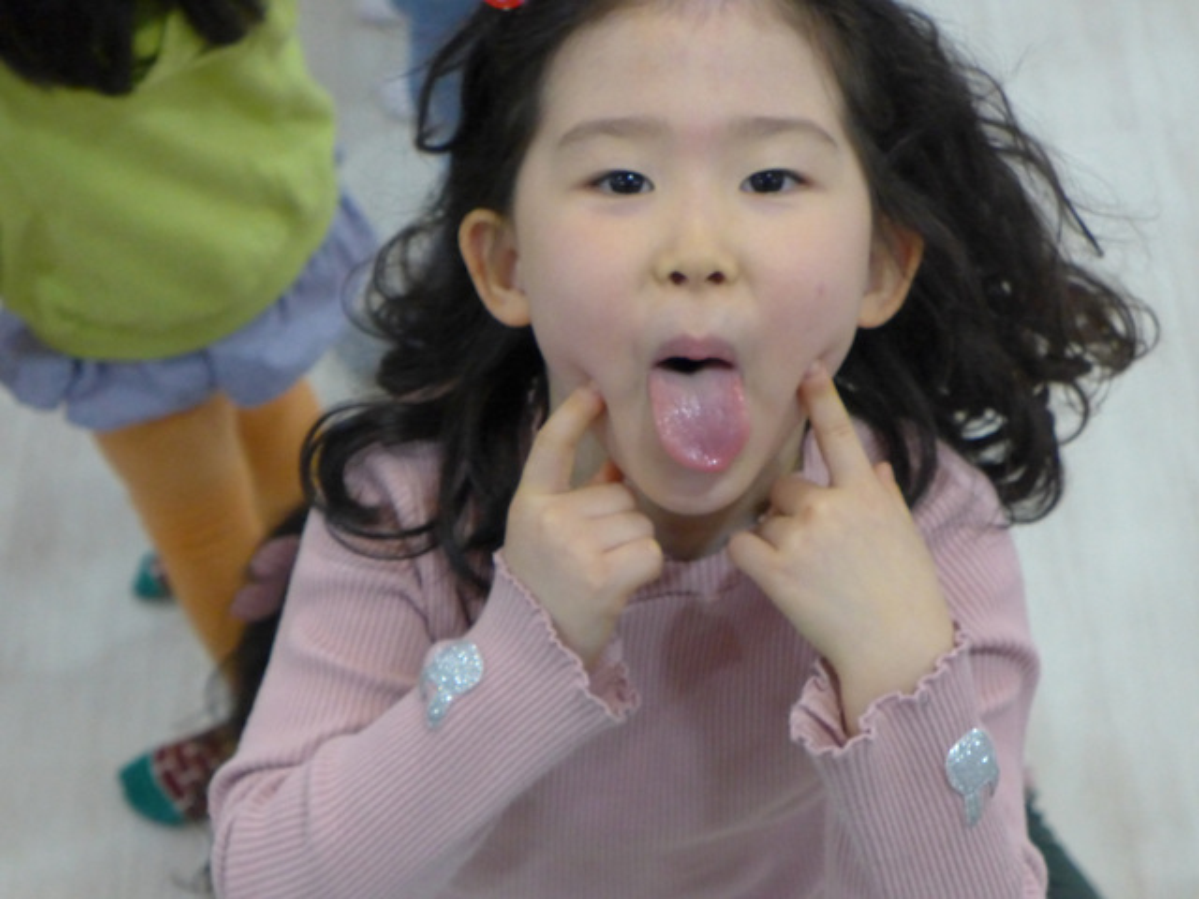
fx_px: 2771
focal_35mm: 80
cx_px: 600
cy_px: 450
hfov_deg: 24.4
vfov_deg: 18.4
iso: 1250
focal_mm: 15.7
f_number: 2.2
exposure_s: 1/500
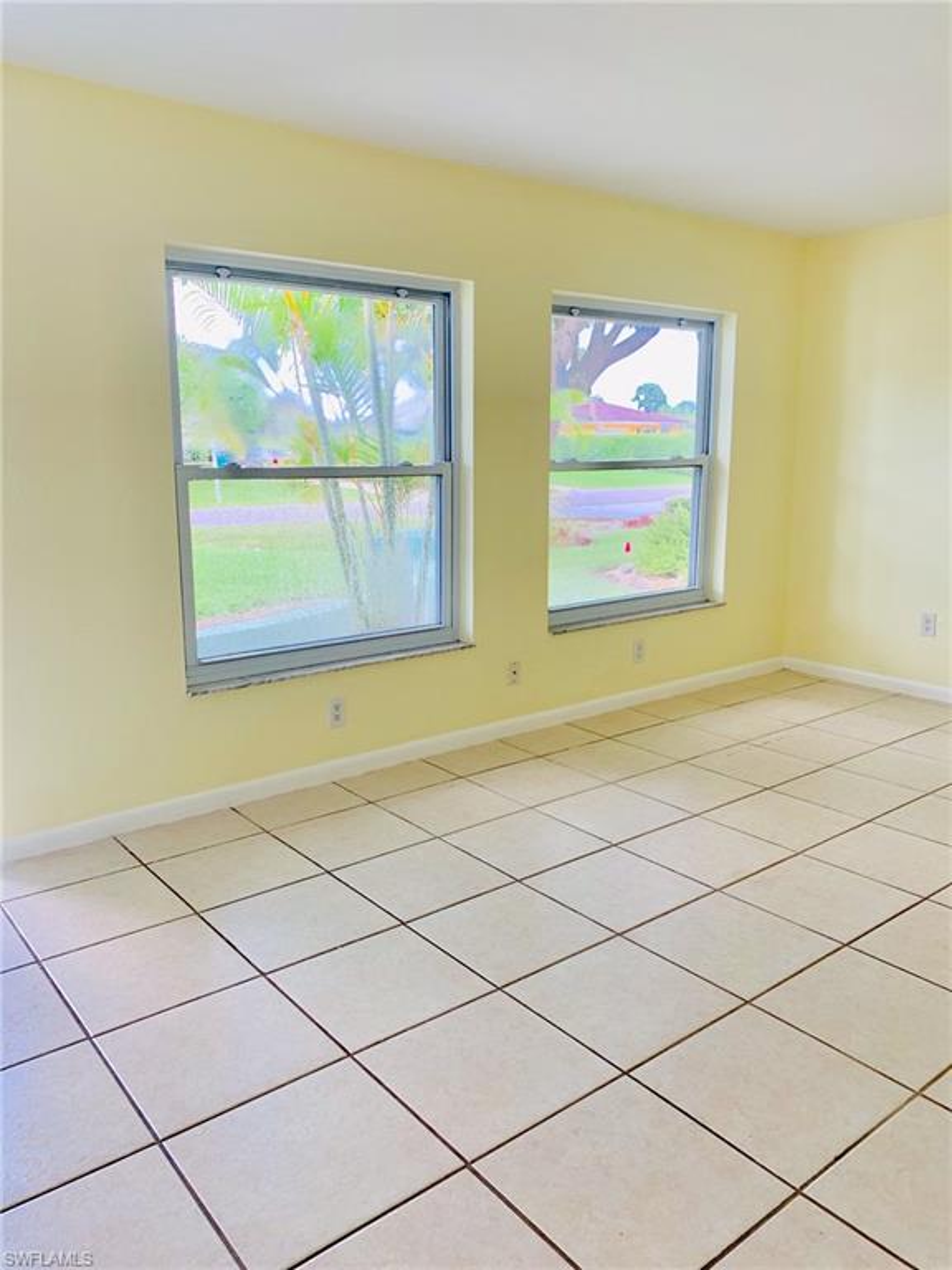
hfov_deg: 53.1
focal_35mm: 26
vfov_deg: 67.3
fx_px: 953
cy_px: 635
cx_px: 476
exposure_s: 1/121
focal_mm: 4.25
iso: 32
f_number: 1.8
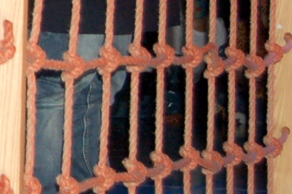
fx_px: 2778
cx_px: -441
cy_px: -140
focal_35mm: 343
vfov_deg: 4.0
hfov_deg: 5.8
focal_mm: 38
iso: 800
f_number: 5
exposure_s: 1/60
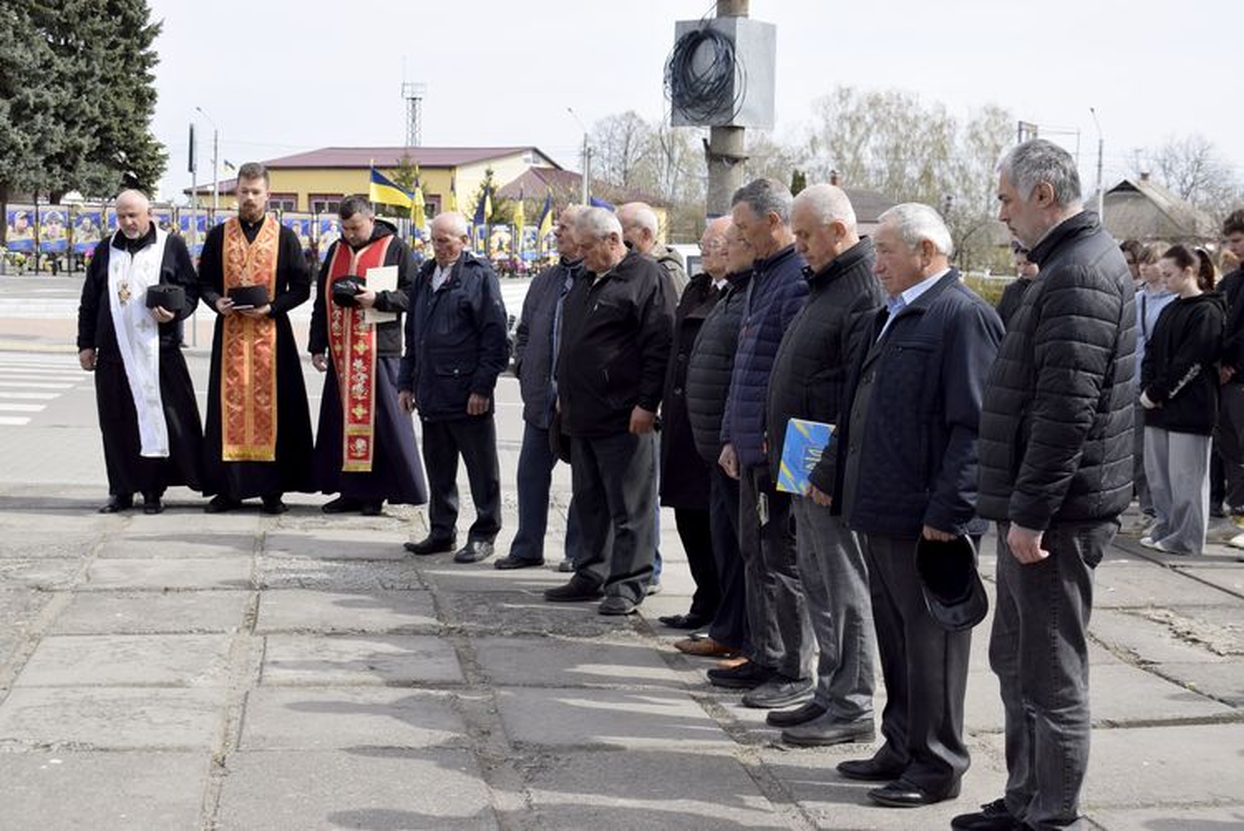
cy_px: 416
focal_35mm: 57
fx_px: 1971
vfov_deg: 23.8
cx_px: 622
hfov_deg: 35.0
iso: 100
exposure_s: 1/200
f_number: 8
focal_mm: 38
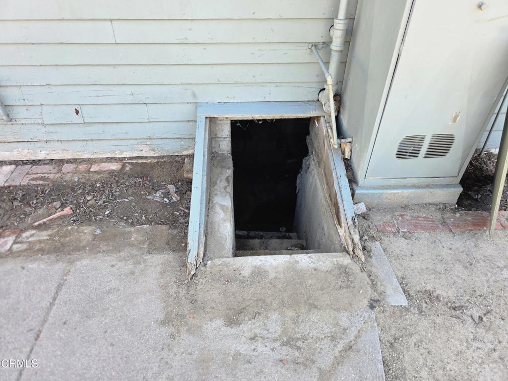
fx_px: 338
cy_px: 190
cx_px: 254
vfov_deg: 58.9
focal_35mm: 23
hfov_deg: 73.9
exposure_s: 1/180
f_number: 1.7
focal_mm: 6.3
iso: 40
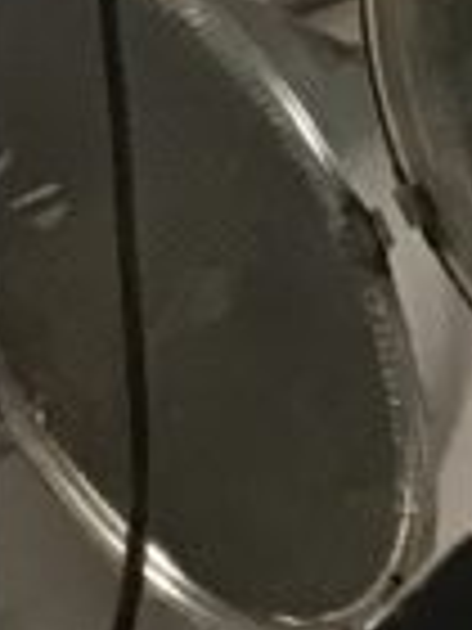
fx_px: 4127
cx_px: 1623
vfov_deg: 7.6
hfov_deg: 5.9
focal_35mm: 227
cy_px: 1876
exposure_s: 1/33
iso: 125
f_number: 2.4
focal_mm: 3.3
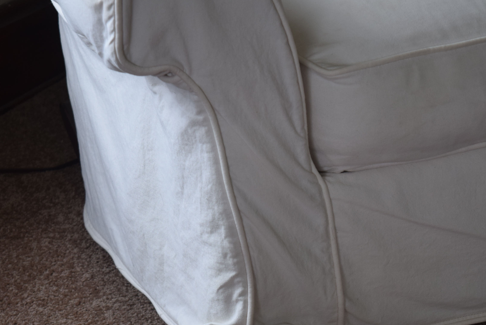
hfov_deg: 18.8
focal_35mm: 109
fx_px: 1468
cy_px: 201
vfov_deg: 12.6
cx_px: 306
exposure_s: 1/60
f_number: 5.6
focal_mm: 55
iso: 500
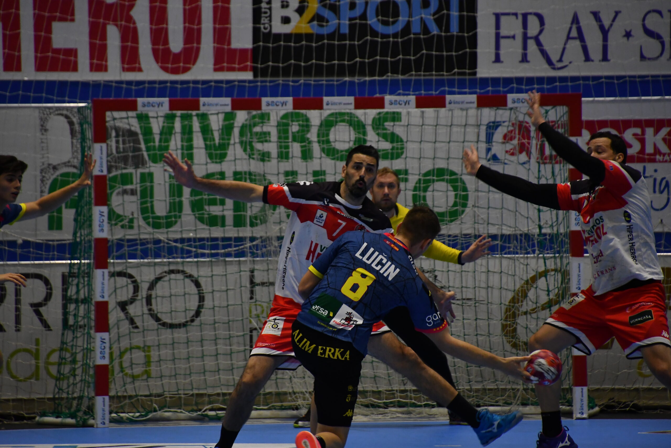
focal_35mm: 345
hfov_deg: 6.0
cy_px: 224
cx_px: 336
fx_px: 6430
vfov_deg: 4.0
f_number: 6.3
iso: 2500
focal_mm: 230
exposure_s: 1/400
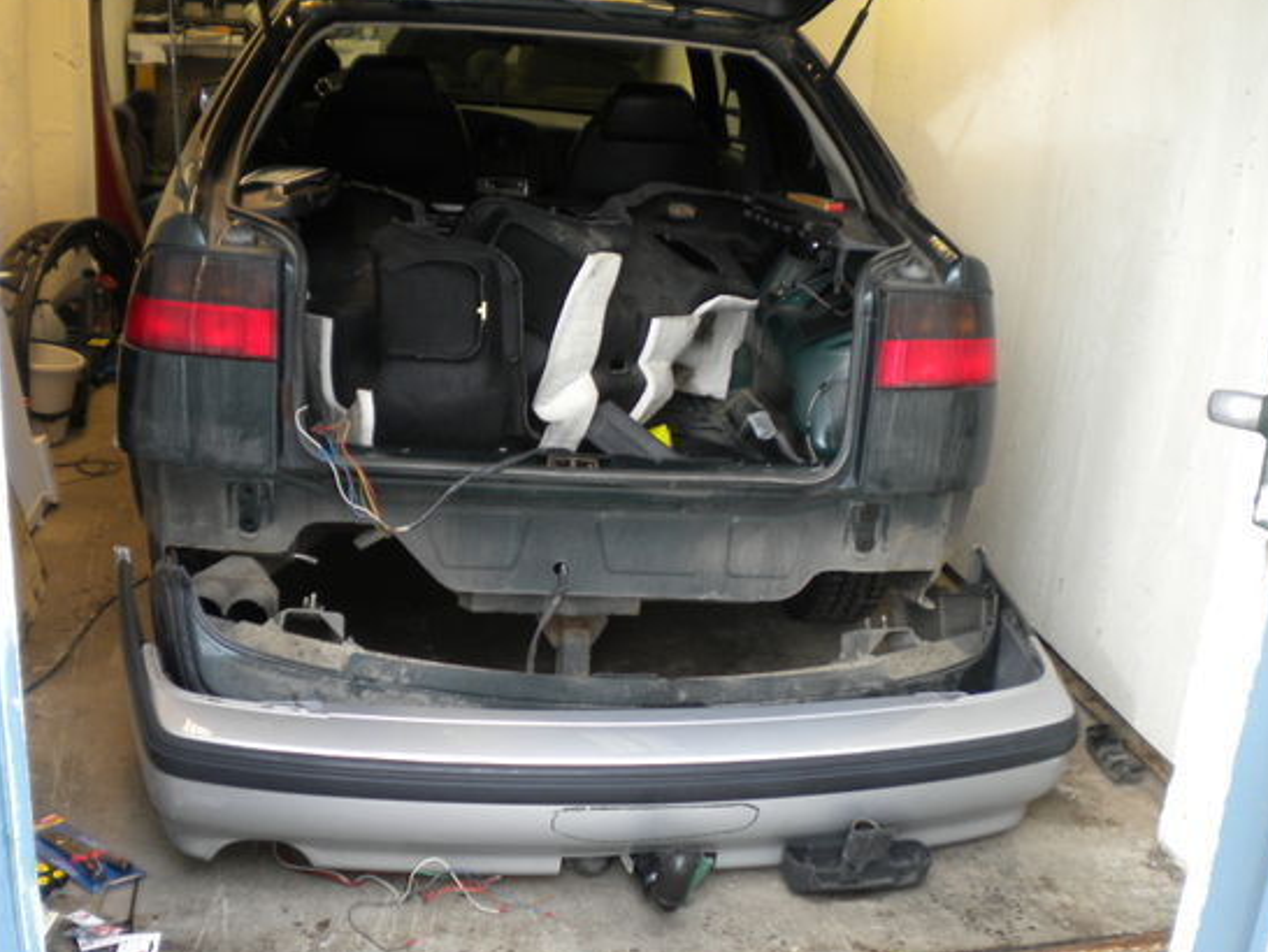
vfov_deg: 35.1
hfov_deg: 45.7
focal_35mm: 41
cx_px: 555
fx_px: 1503
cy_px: 541
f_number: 3.1
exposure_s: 1/54.1
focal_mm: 6.3
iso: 80
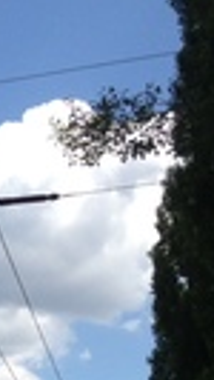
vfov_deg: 13.6
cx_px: -395
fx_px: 1510
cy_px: 540
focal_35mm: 150
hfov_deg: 7.3
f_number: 2.4
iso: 64
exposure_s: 1/1550
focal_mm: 4.13
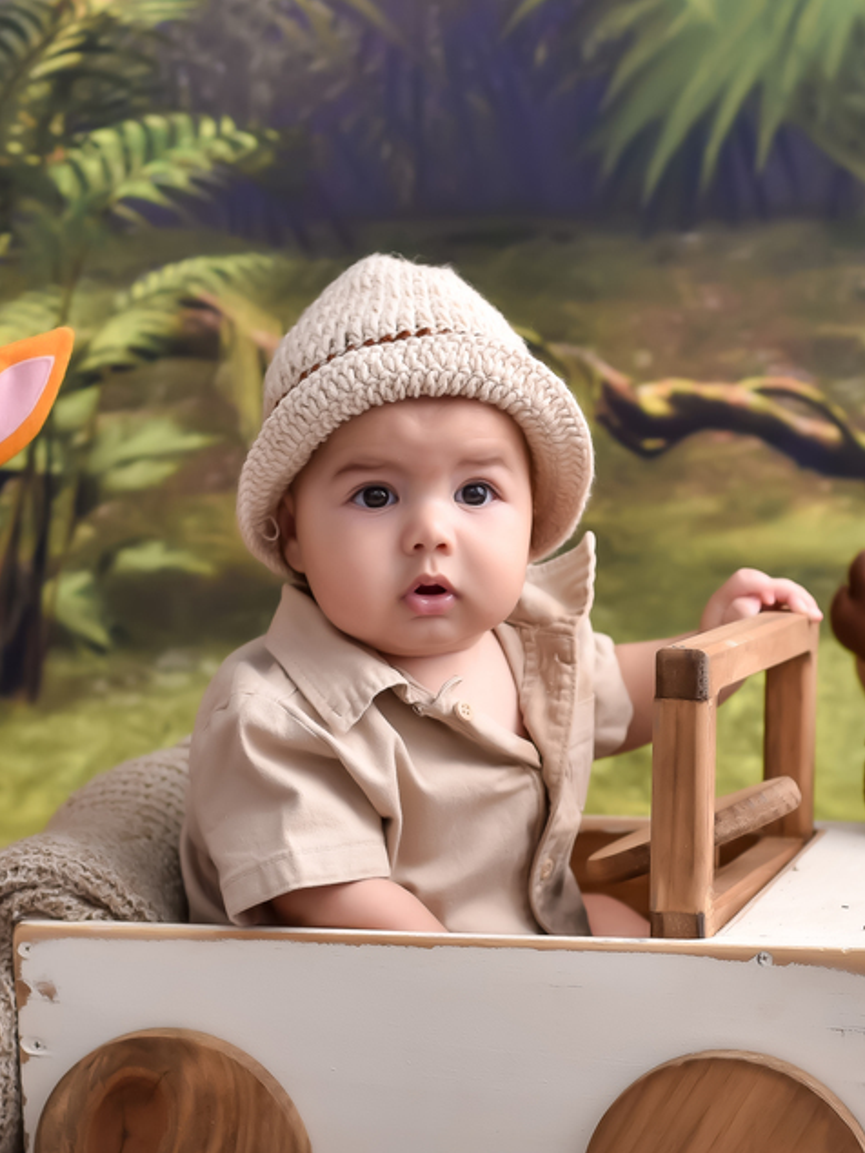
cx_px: 556
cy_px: 727
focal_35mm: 91
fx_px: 3030
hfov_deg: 16.2
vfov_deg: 21.5
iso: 200
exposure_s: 1/100
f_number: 3.2
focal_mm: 50
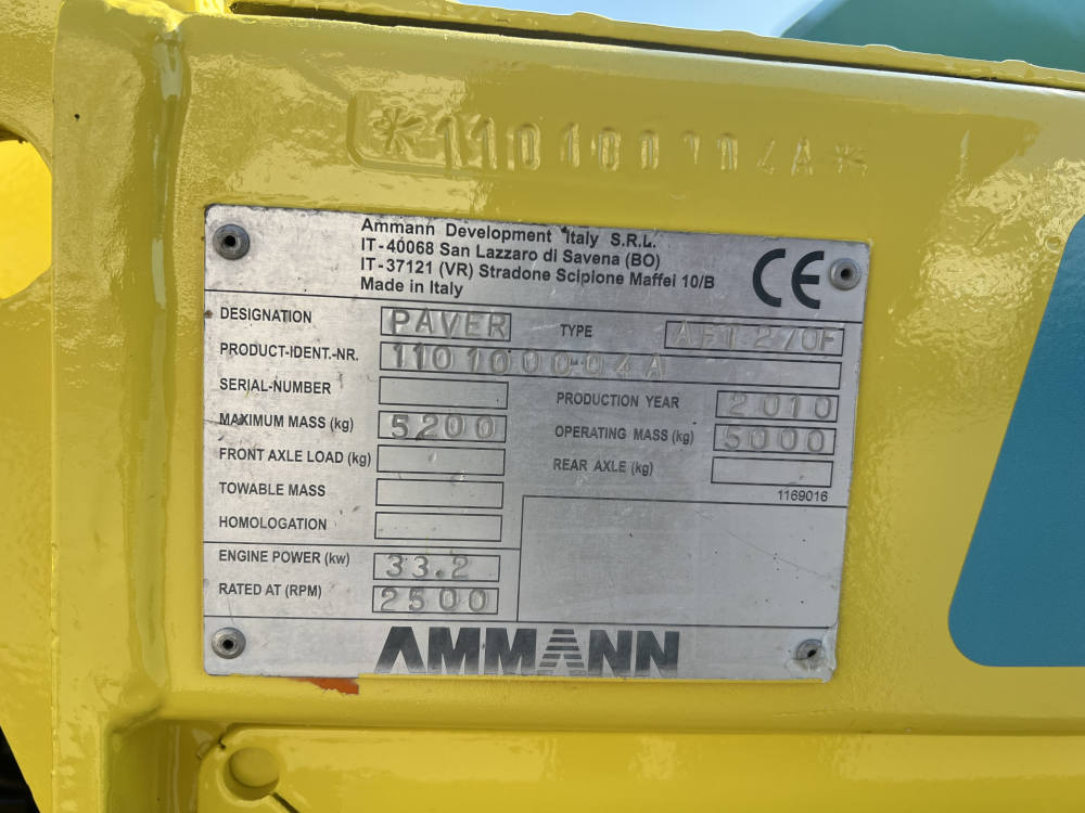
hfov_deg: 67.3
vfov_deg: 53.1
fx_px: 815
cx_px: 542
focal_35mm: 26
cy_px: 406
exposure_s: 1/1808
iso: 50
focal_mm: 5.7
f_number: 1.5
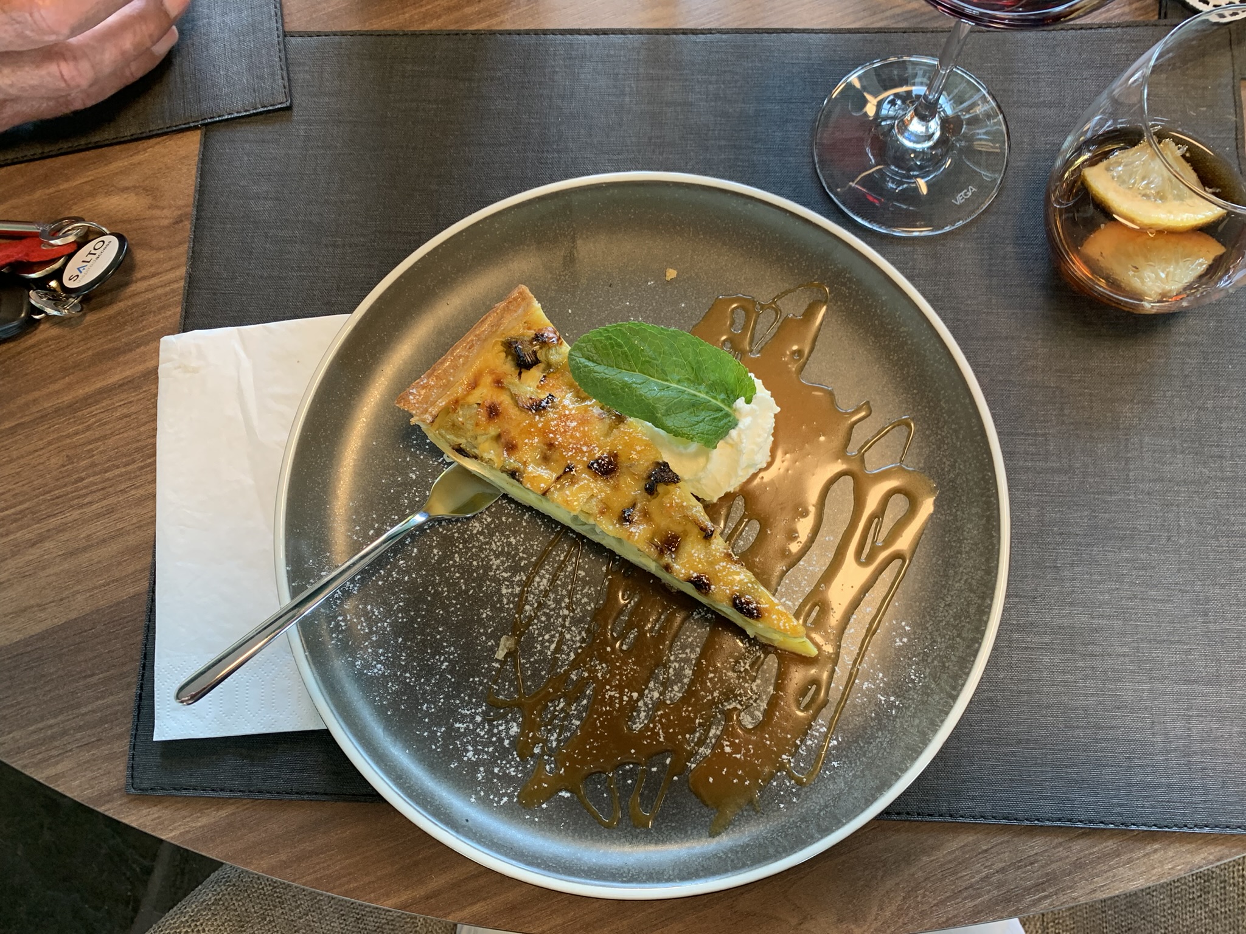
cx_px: 623
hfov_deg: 67.3
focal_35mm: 26
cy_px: 467
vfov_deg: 53.1
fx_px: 936
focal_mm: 4.25
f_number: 1.8
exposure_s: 1/61
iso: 100
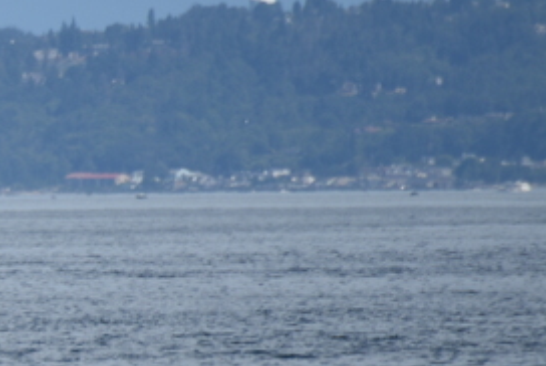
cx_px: -540
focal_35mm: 1411
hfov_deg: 1.5
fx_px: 21423
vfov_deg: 1.0
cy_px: 241
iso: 100
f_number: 7.1
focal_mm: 300
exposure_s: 1/640
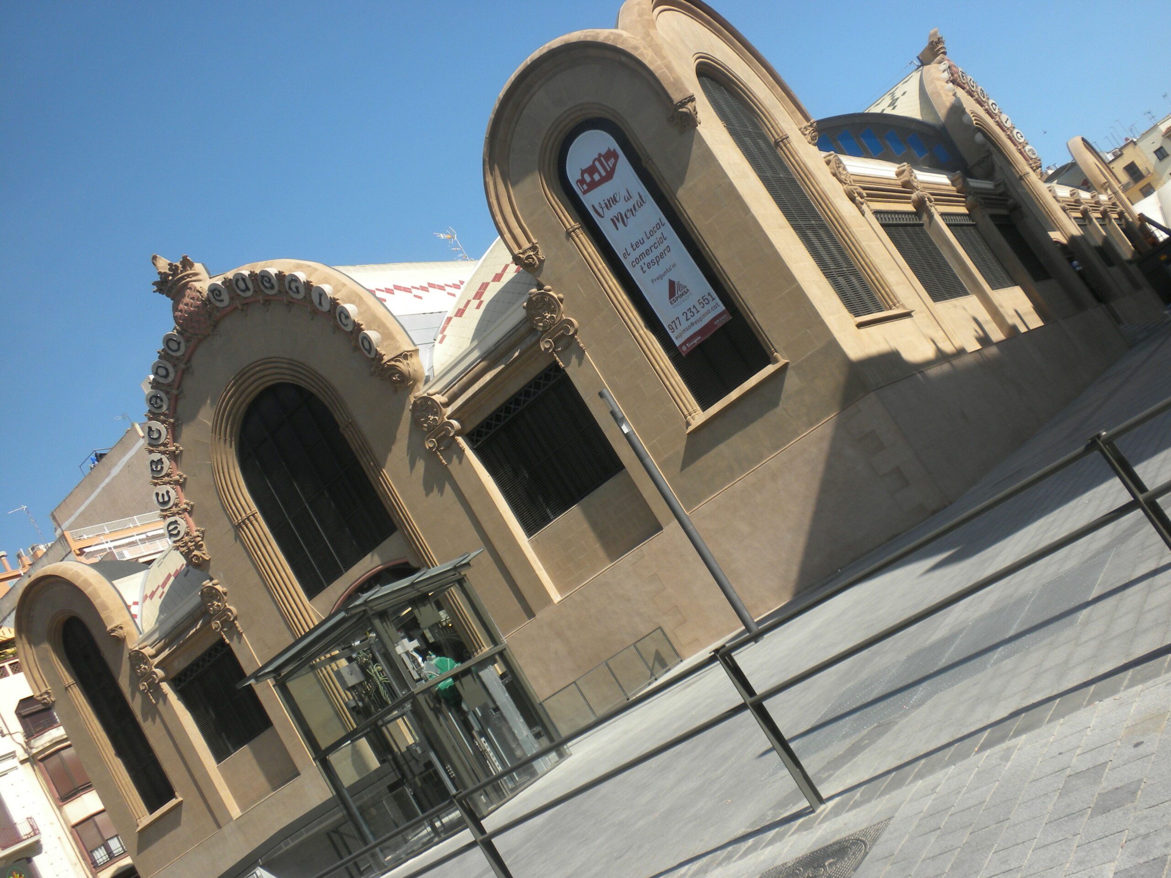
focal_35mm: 37
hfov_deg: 50.1
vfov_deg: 38.7
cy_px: 439
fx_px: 1252
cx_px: 586
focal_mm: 6.6
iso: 64
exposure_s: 1/90.4
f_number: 10
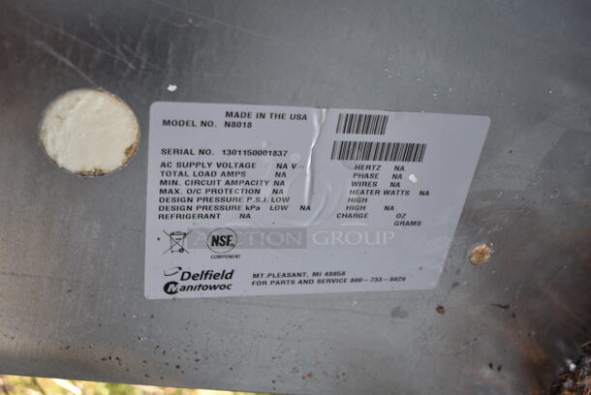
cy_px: 198
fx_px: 616
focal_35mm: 38
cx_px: 296
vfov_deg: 35.6
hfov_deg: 51.2
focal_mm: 25
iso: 100
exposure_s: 1/100
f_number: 4
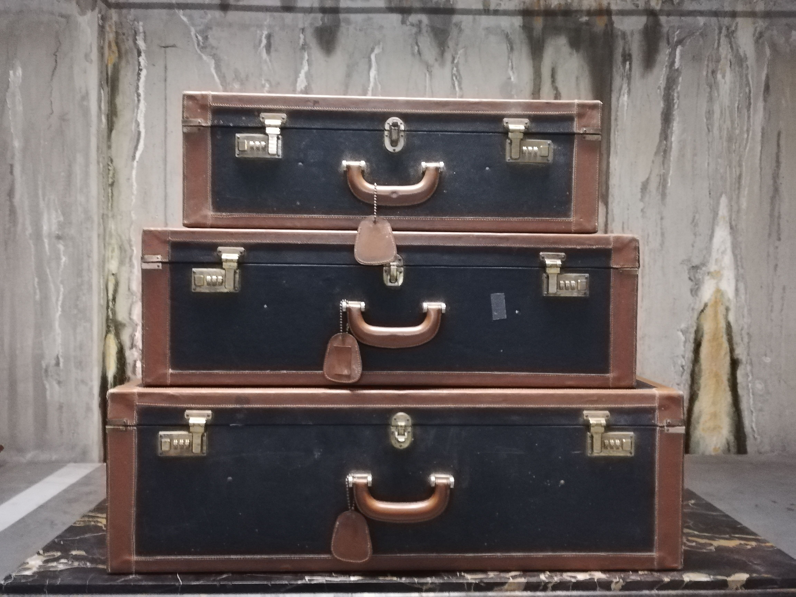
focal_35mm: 30
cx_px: 398
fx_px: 690
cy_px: 298
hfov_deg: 60.0
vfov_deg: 46.8
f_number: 2.2
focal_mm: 3.81
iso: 1000
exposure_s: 1/16.7
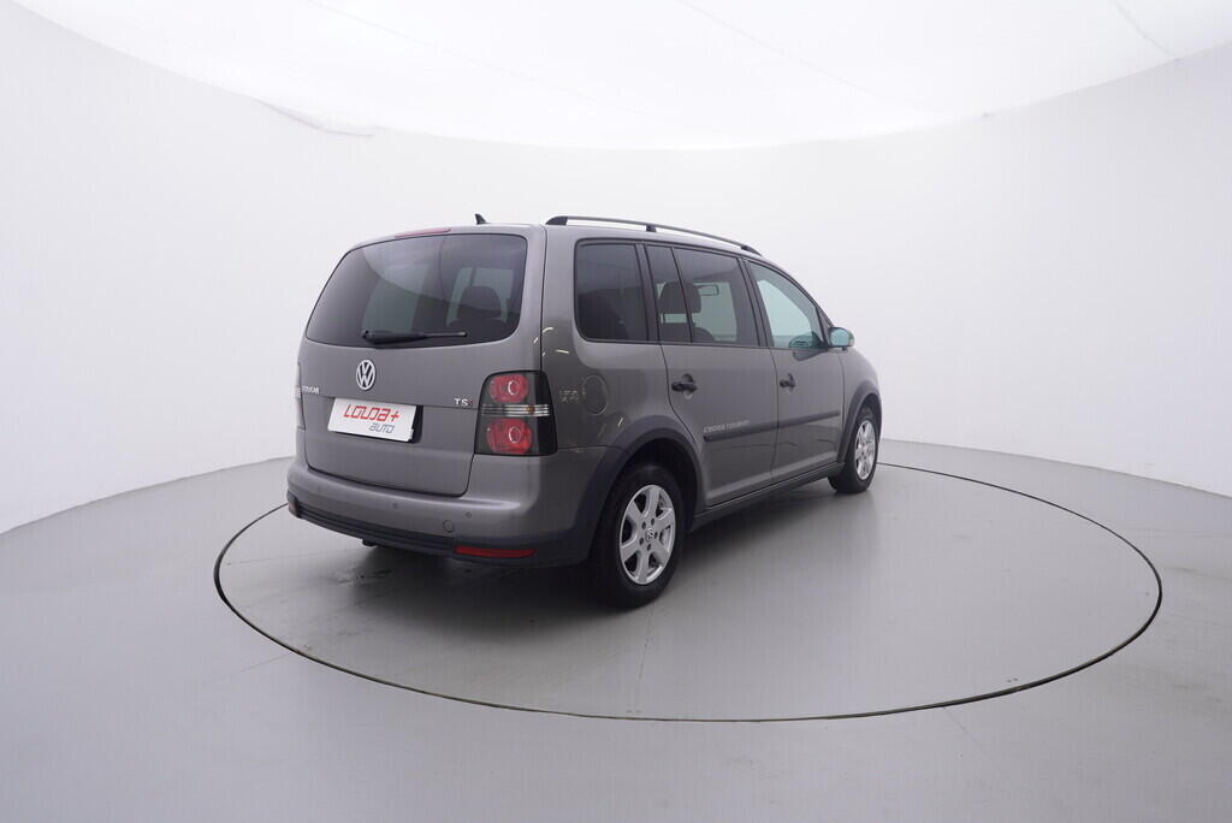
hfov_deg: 77.3
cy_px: 412
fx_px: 770
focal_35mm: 22
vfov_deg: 56.2
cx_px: 616
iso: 200
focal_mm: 15
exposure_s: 1/80
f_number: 5
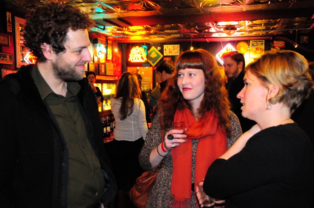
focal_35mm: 36
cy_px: 104
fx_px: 314
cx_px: 157
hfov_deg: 53.2
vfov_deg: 36.8
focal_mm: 24
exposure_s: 1/50
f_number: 4
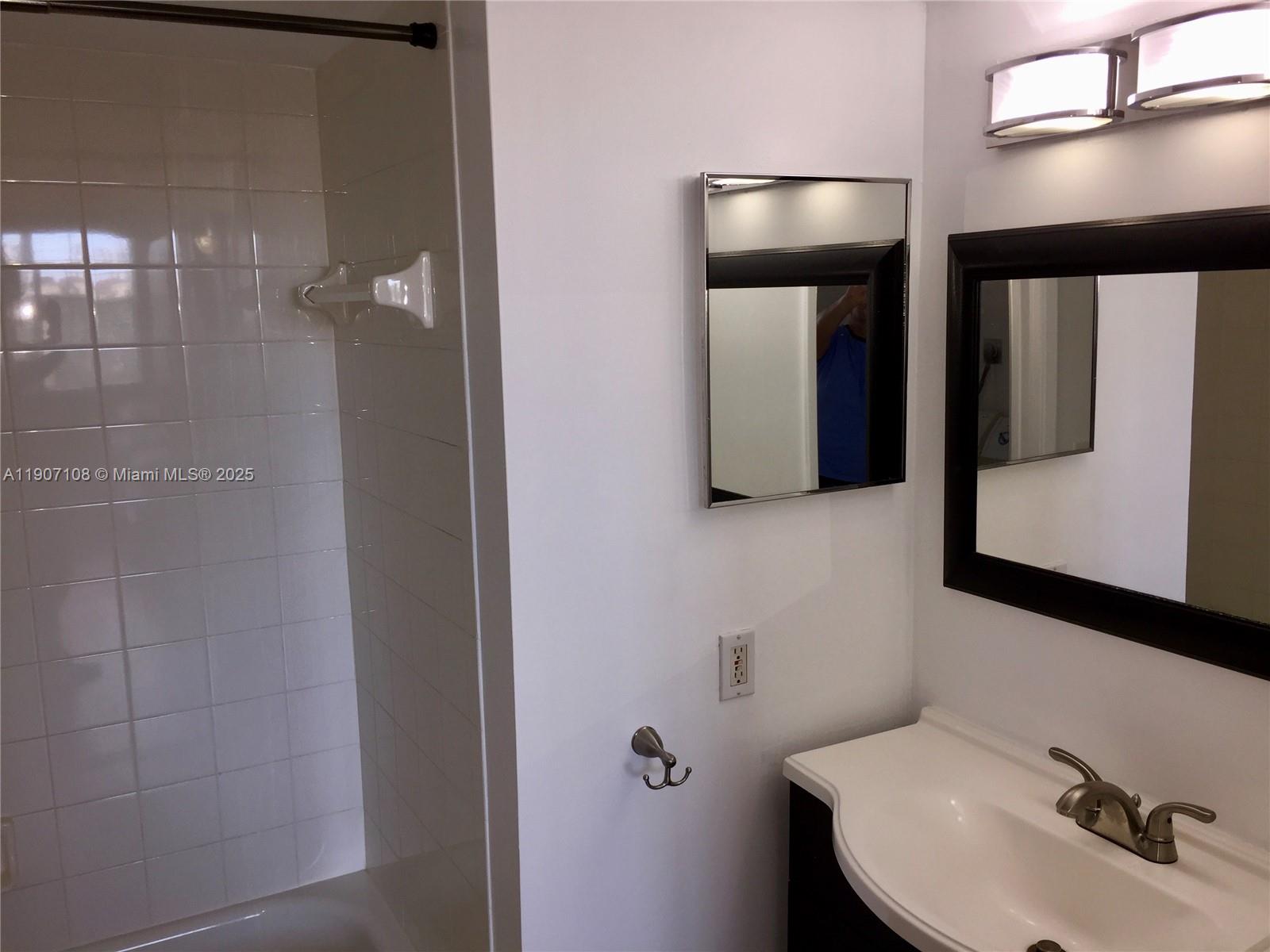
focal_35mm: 29
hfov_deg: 61.7
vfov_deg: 48.2
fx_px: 1064
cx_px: 635
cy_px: 476
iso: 32
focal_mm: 4.15
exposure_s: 1/34
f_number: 2.2
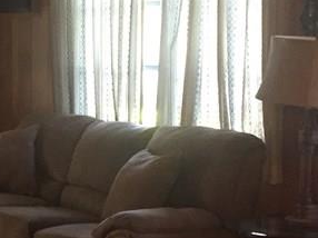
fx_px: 955
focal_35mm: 104
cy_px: 192
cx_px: 36
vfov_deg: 14.1
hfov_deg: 18.6
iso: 250
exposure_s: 1/30
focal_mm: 4.15
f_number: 2.2
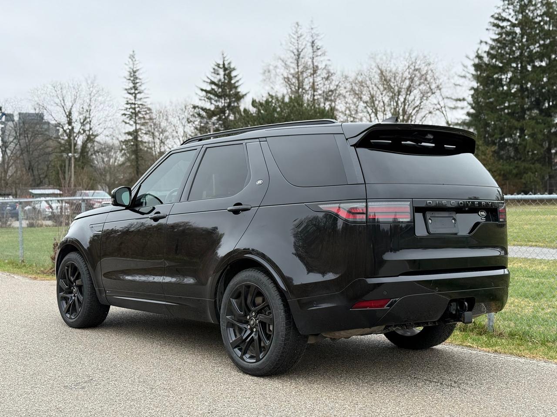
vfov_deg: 30.3
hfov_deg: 39.7
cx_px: 278
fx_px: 772
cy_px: 208
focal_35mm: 48
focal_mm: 6.76
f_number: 1.78
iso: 100
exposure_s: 1/1013
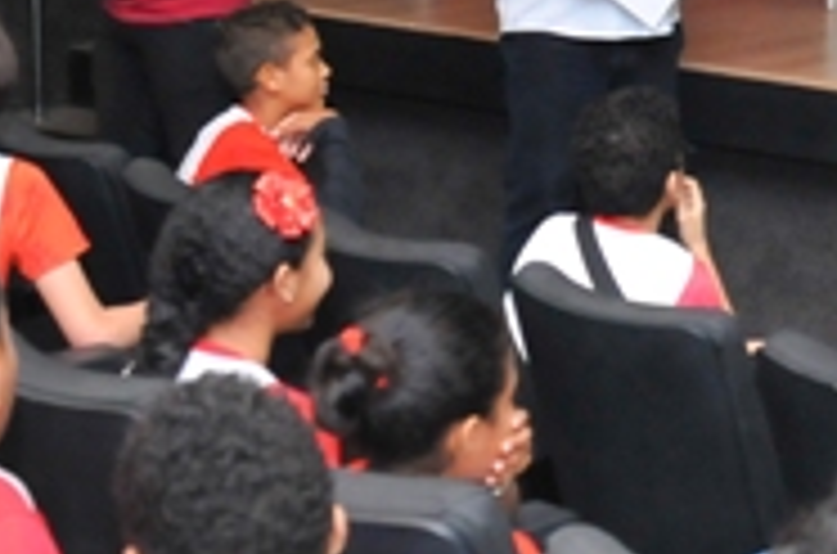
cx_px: 891
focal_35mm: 124
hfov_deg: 16.1
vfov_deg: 10.9
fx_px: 2876
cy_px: -52
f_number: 3.5
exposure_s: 1/250
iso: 1600
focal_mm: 24
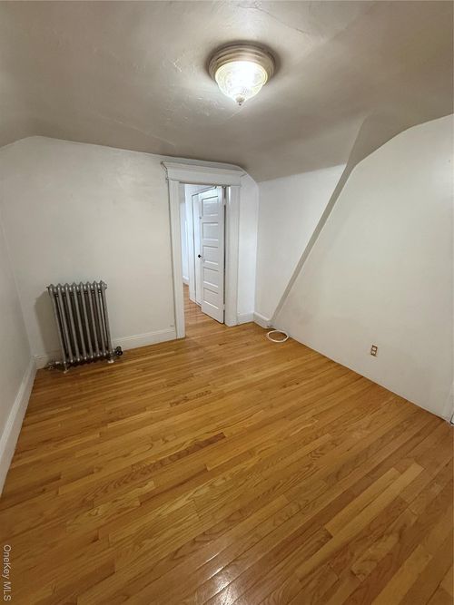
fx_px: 245
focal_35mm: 14
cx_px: 227
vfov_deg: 102.1
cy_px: 302
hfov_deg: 85.7
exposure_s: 1/60
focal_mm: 2.22
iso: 400
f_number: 2.2
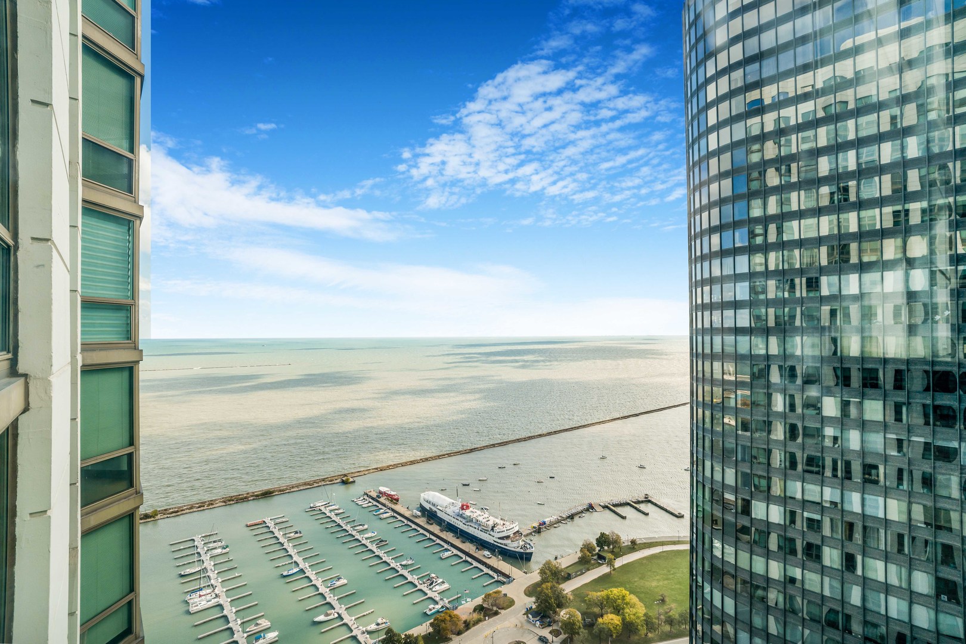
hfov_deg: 96.7
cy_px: 322
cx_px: 483
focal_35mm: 16
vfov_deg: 73.7
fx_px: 429
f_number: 9
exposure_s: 1/250
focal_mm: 16
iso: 320
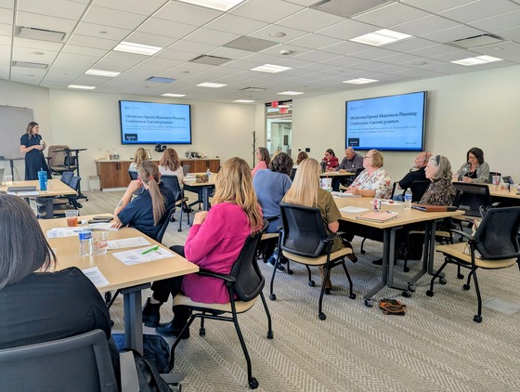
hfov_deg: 71.5
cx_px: 260
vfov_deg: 57.0
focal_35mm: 24
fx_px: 361
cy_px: 196
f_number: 1.85
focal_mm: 6.81
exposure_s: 1/83
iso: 65
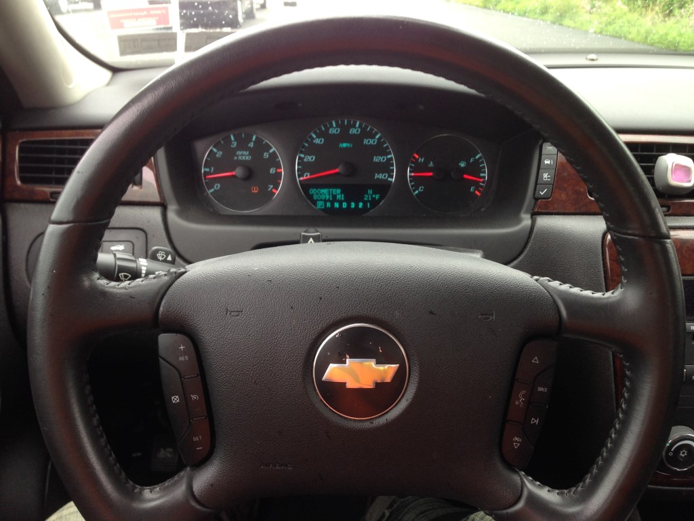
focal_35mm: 33
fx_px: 662
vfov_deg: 42.9
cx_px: 347
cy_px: 260
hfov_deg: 55.4
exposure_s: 1/40
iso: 50
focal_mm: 4.12
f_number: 2.4
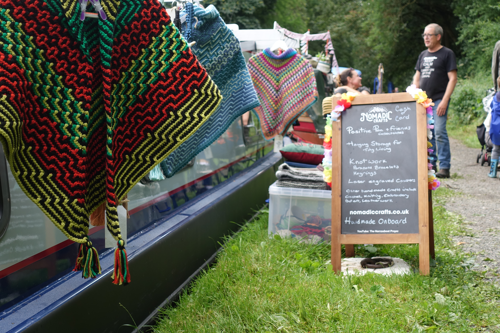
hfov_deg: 35.6
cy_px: 166
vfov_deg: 24.2
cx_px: 250
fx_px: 778
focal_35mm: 56
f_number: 3.5
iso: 125
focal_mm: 20.43
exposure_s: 1/80
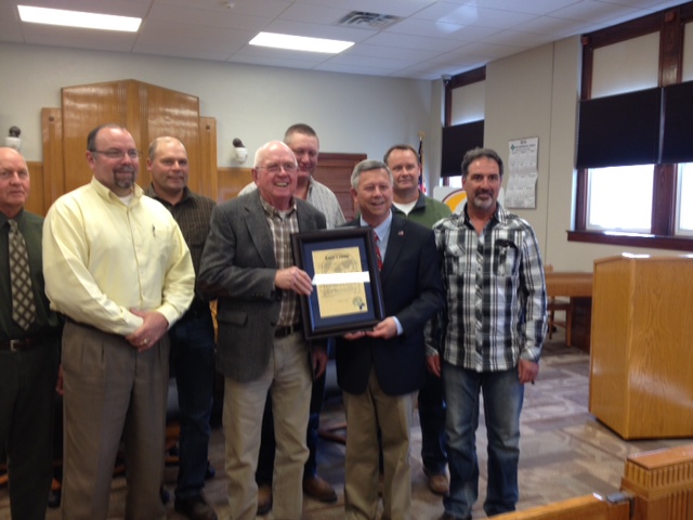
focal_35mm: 35
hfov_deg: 52.6
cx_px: 346
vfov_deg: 40.7
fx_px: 701
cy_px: 260
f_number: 2.4
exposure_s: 1/20
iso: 50
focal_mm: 4.28
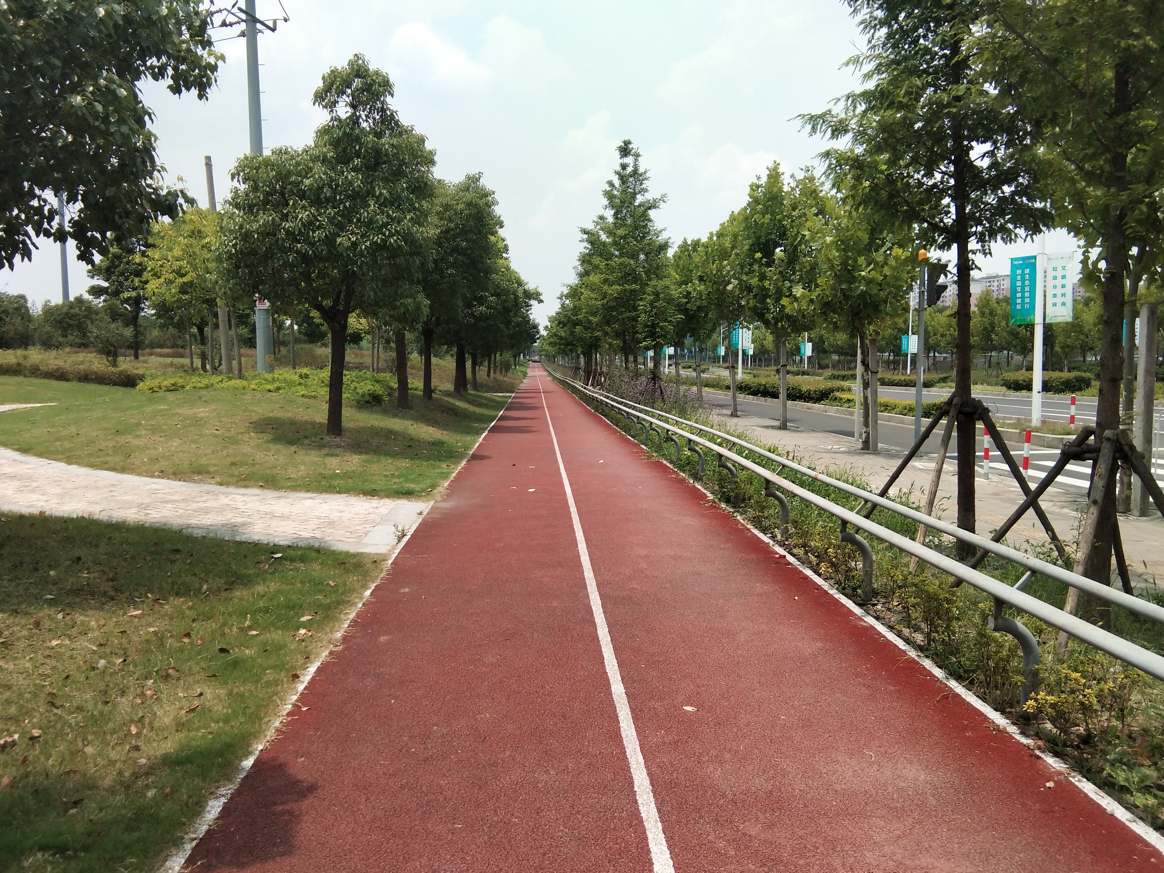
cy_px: 439
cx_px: 574
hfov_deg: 56.8
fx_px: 1076
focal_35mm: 32
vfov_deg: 44.2
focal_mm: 3.69
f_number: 2.2
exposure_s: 1/1004
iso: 50
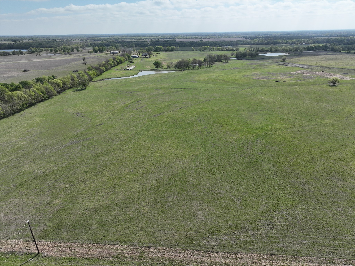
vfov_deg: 56.8
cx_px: 178
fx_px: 246
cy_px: 133
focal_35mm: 24
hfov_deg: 71.6
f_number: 2.8
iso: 200
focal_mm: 12.29
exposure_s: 1/3200
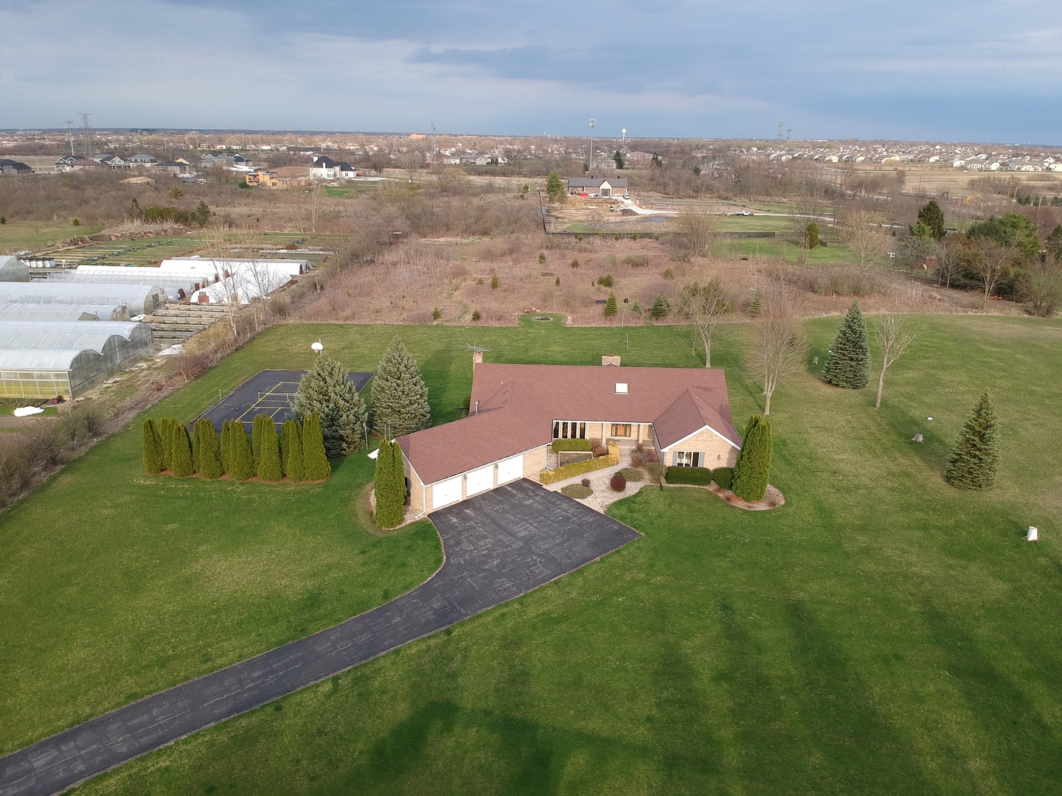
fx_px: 767
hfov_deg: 69.4
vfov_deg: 54.9
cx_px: 531
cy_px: 398
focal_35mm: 25
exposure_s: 1/320
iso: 100
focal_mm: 4.49
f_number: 2.6
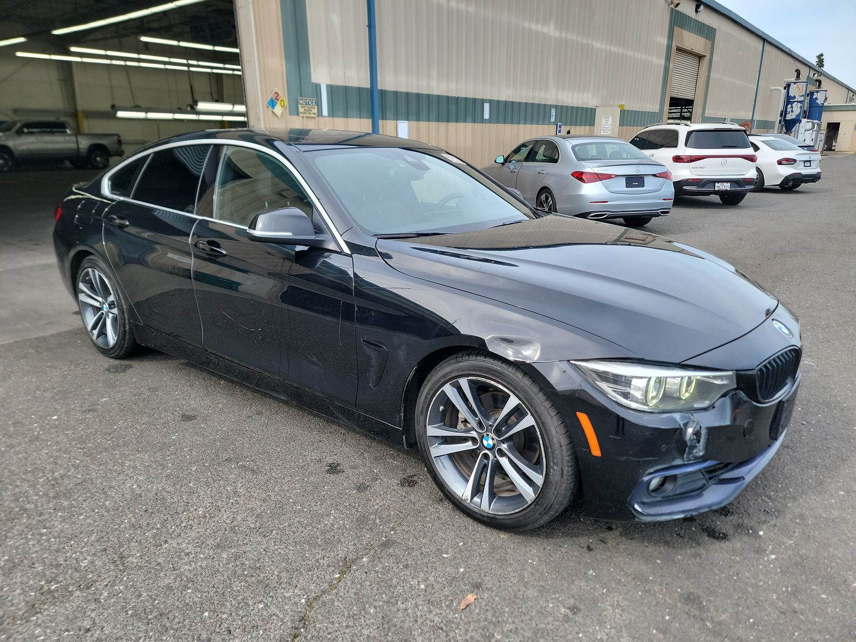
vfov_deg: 56.8
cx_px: 428
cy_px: 321
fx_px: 593
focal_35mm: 24
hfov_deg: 71.6
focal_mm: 6.7
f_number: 1.8
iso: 50
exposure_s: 1/258
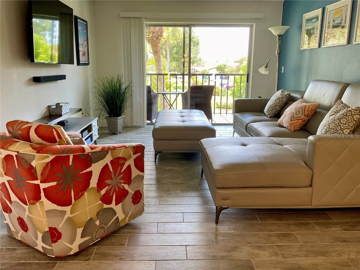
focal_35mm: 29
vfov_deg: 48.2
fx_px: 302
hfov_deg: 61.7
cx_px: 180
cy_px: 135
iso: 50
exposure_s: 1/60
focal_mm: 3
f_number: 1.8
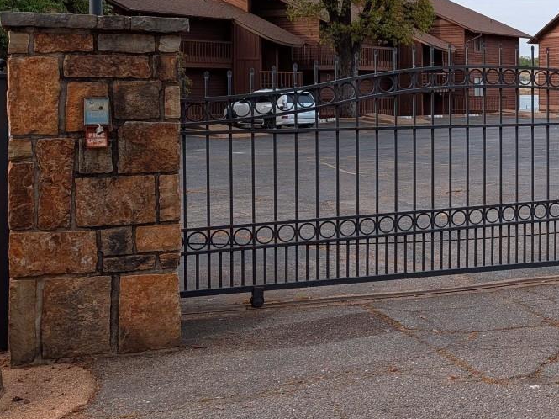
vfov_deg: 27.6
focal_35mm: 52
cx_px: 562
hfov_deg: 33.6
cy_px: 98
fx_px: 839
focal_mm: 6.9
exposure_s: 1/503
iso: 18
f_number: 1.68
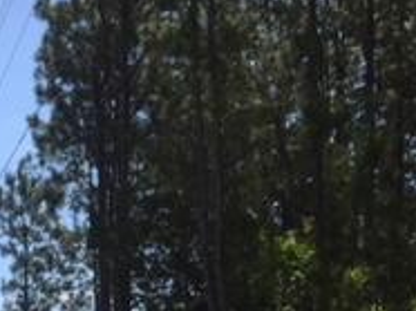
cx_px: 65
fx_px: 1200
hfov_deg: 19.4
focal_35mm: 100
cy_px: 530
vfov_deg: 13.5
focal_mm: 4.15
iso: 32
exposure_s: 1/2639
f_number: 2.2
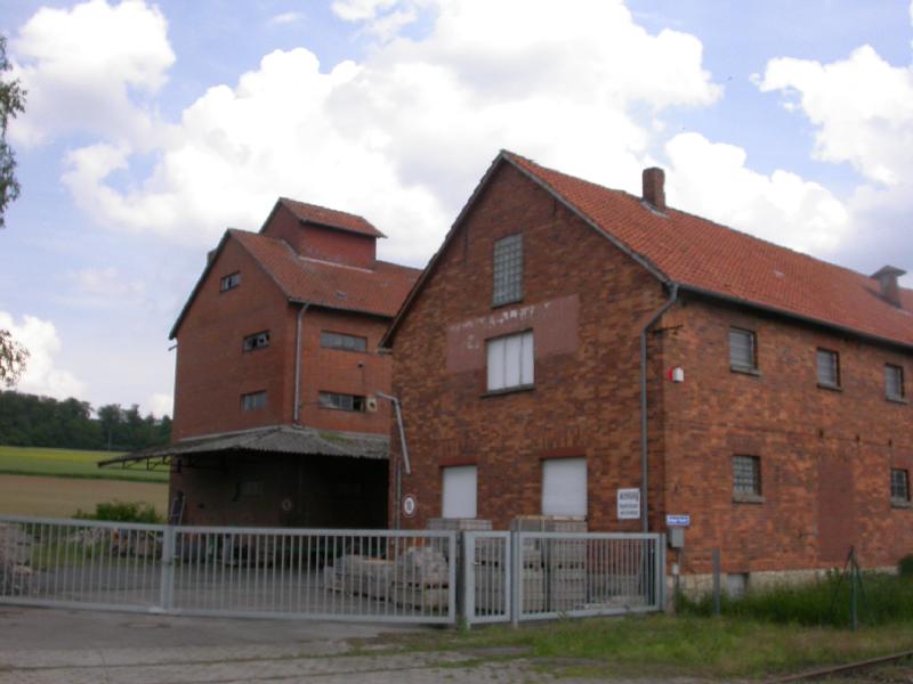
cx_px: 456
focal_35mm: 38
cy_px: 342
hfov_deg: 49.0
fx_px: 1002
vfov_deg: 37.7
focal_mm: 7.85
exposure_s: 1/560
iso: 100
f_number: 5.3
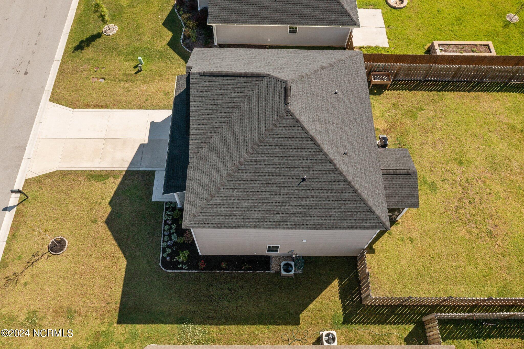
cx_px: 262
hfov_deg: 65.5
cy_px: 174
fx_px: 407
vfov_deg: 46.4
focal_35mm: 28
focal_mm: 10.26
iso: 100
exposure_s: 1/320
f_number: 5
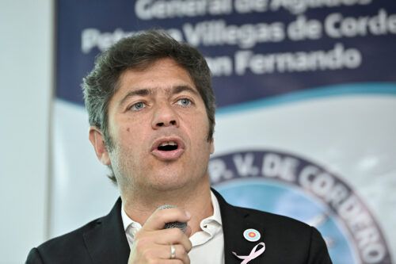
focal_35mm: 130
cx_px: 198
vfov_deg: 10.5
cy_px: 132
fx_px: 1429
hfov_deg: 15.8
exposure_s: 1/250
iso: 4000
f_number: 3.2
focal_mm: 130
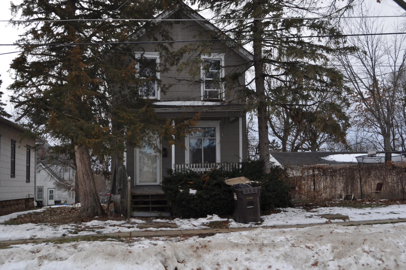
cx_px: 203
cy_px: 135
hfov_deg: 42.4
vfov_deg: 28.9
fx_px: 524
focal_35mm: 46
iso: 200
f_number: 8
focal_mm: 31
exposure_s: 1/250
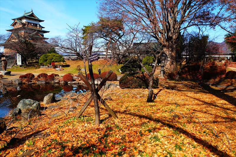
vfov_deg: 47.9
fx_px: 177
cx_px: 118
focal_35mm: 27
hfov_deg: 67.4
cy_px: 78
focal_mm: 18
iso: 100
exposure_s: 1/200
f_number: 8
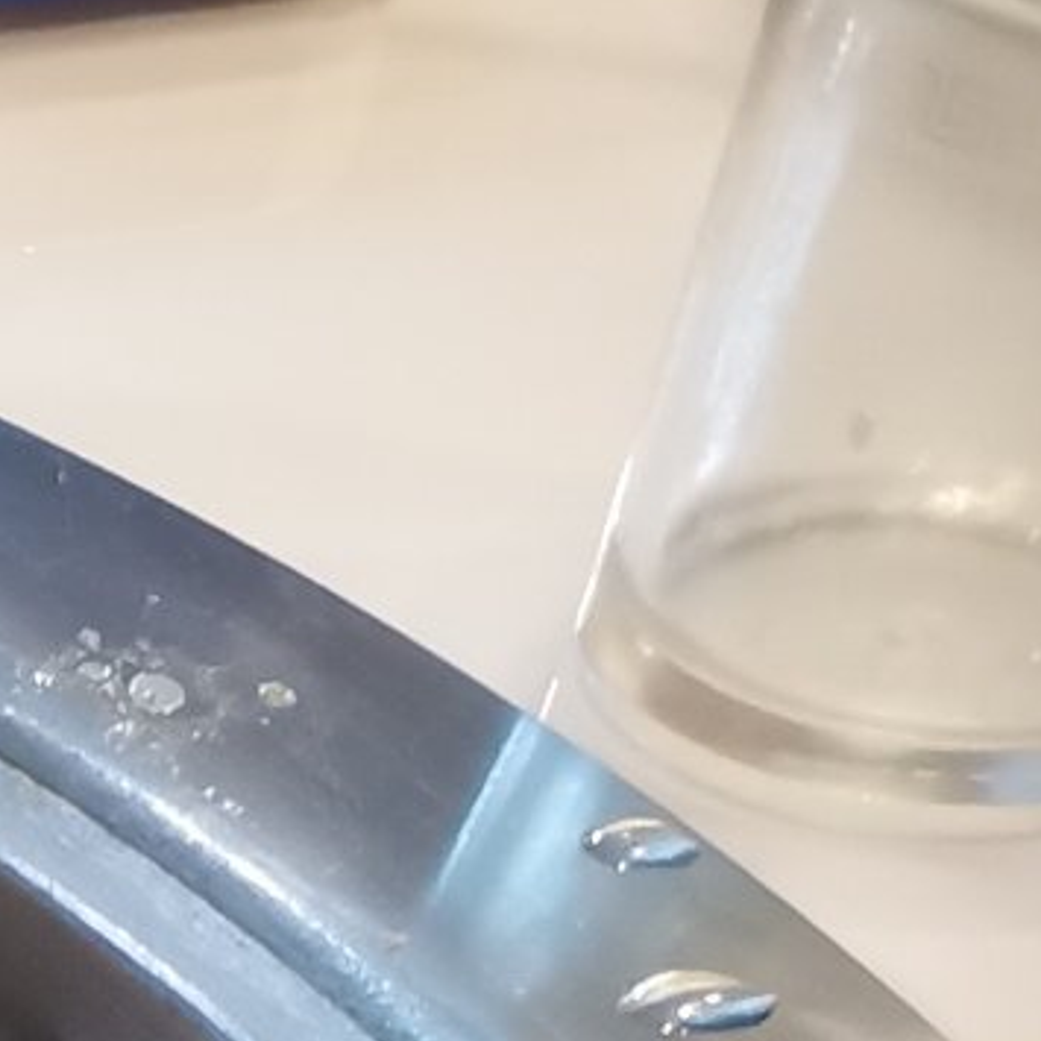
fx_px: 6022
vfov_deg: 8.5
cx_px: -2949
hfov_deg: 7.4
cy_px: 2941
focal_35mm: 177
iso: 320
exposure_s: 1/33.3
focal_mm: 4.75
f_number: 1.8
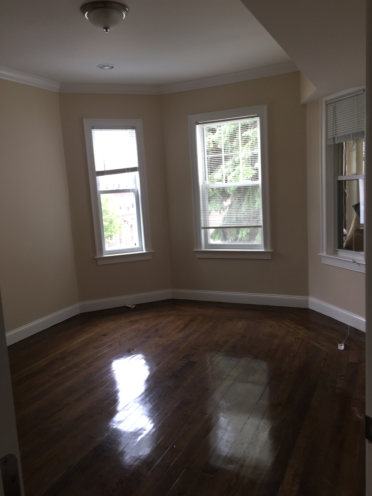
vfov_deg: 61.7
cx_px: 186
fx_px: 416
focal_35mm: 29
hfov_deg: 48.2
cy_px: 248
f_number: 2.2
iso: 32
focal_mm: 4.15
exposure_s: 1/40
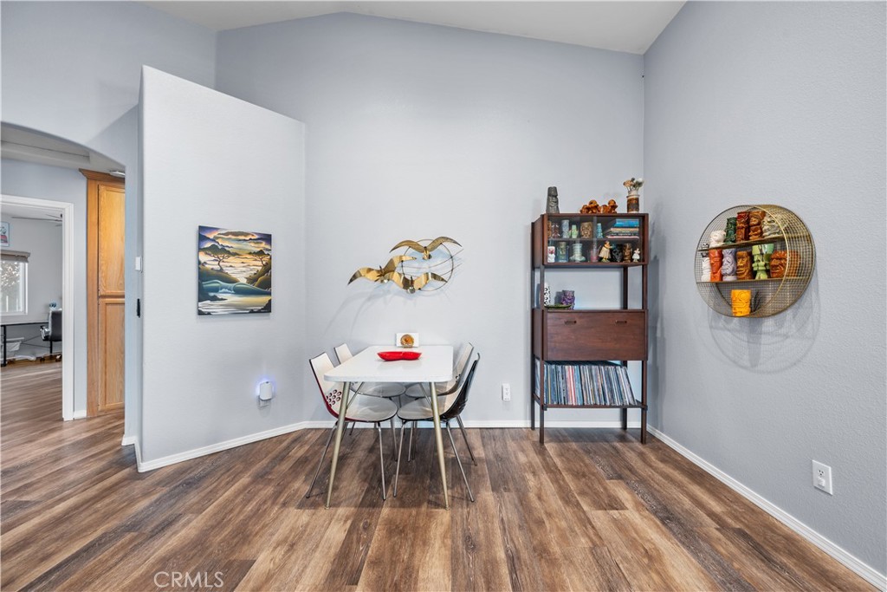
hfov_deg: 104.2
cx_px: 444
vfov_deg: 81.2
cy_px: 296
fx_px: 345
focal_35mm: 14
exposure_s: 1/1.25
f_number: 8
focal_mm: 14
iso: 100
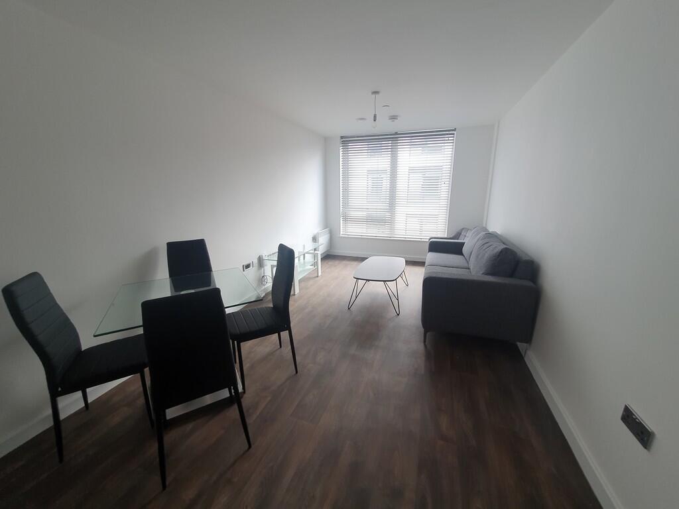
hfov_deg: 106.2
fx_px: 255
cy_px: 254
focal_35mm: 13
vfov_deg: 89.9
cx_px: 340
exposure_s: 1/50
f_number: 2.2
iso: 50
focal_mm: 1.8
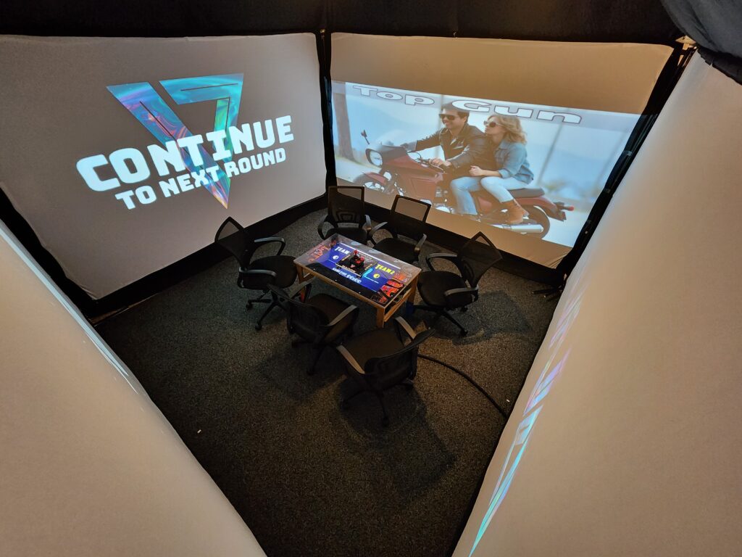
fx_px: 279
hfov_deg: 106.2
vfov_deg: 89.9
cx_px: 371
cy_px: 278
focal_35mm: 13
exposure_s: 1/24
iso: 1000
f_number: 2.2
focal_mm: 2.2
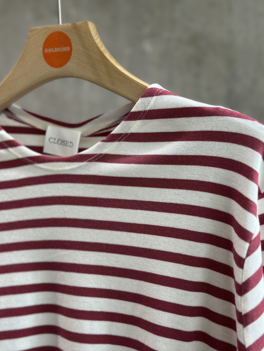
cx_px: 137
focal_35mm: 51
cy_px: 183
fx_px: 519
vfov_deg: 37.5
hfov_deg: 28.6
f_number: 1.78
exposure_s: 1/121
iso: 80
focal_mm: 6.86
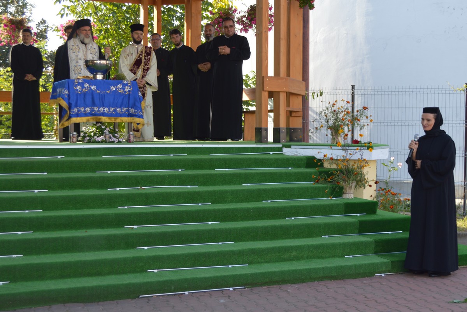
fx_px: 545
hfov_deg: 46.4
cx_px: 234
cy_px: 156
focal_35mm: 42
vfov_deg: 31.9
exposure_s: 1/125
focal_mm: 28
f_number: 4.5
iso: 100
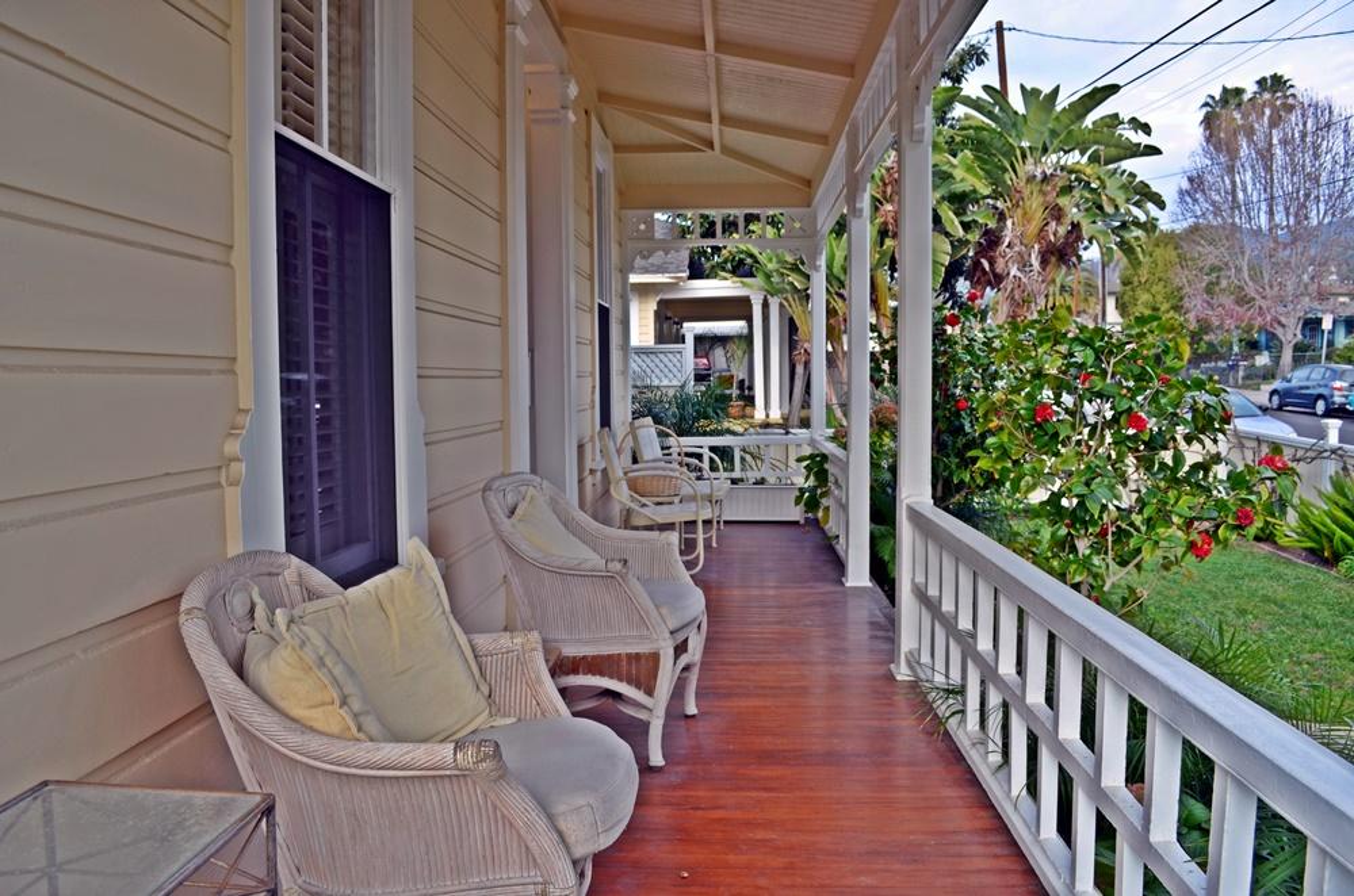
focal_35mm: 27
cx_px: 677
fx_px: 1013
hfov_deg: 67.5
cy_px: 448
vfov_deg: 47.7
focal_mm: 18
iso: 100
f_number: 7.1
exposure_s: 1/125
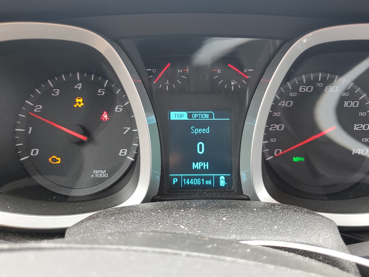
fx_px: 320
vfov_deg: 46.8
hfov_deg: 59.9
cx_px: 200
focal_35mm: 30
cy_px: 137
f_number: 1.5
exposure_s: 1/60.2
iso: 75
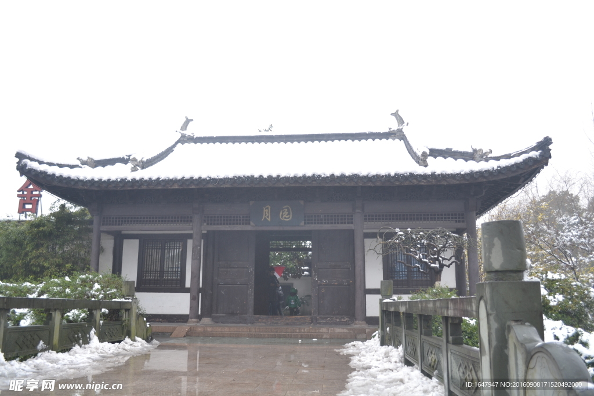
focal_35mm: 33
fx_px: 545
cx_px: 297
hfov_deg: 57.2
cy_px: 198
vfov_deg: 40.0
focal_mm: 22
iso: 100
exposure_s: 1/80
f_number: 5
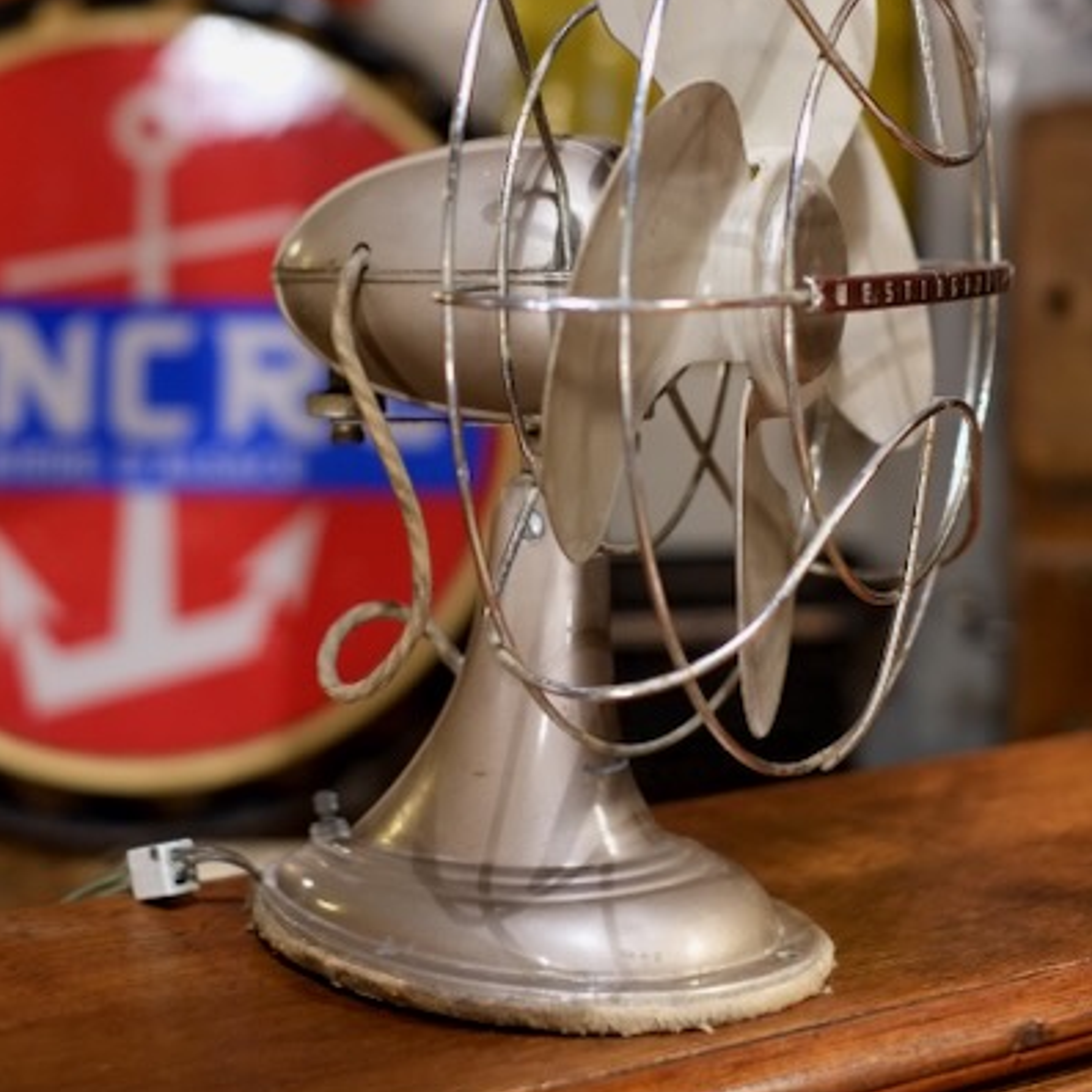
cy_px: 281
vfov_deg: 25.1
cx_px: 545
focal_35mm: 68
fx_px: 2427
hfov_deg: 25.4
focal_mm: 35
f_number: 2.2
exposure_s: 1/125
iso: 1600
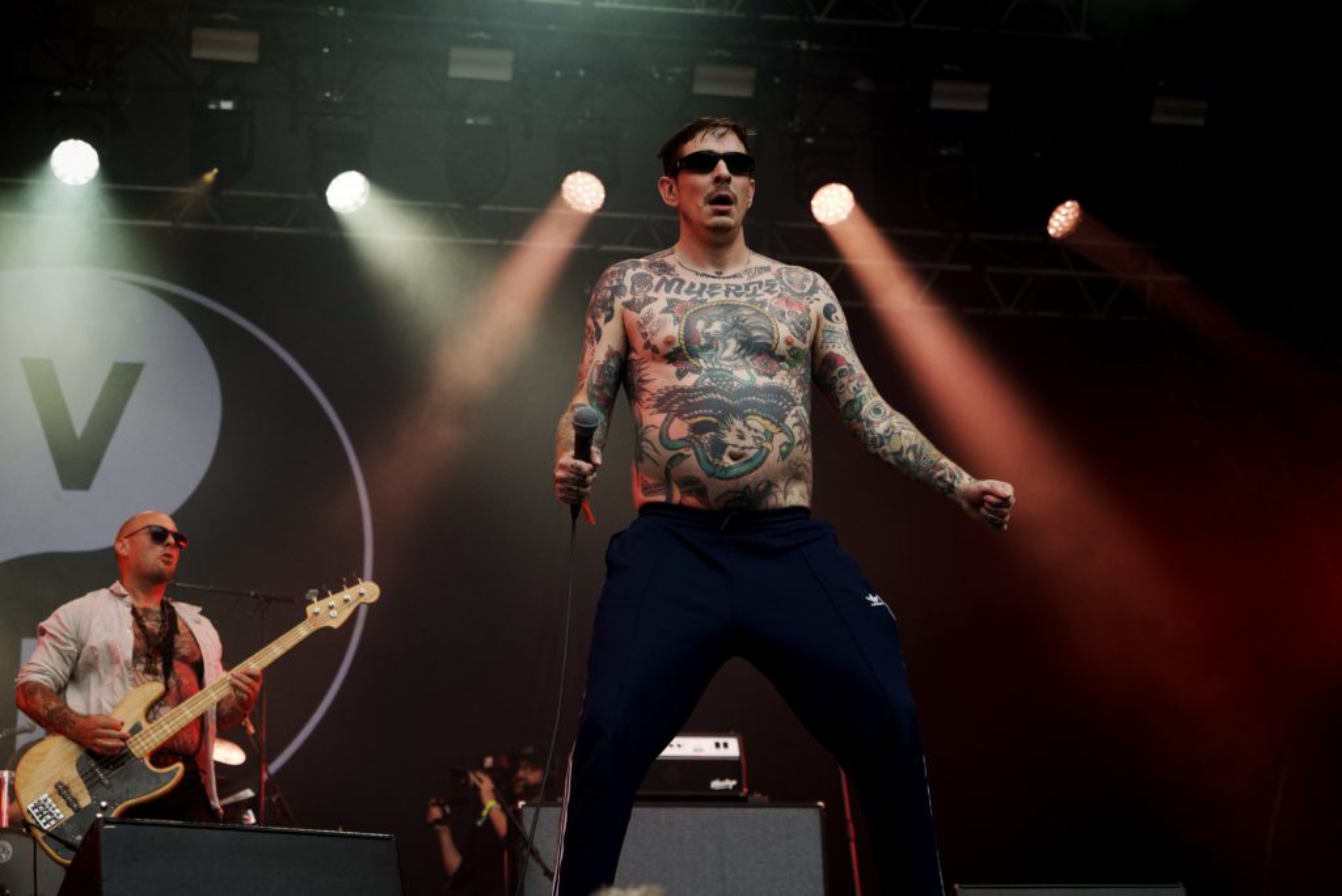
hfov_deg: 34.5
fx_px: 2163
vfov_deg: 23.4
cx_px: 671
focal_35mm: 58
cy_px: 448
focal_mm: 58
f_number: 4
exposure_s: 1/250
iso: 250
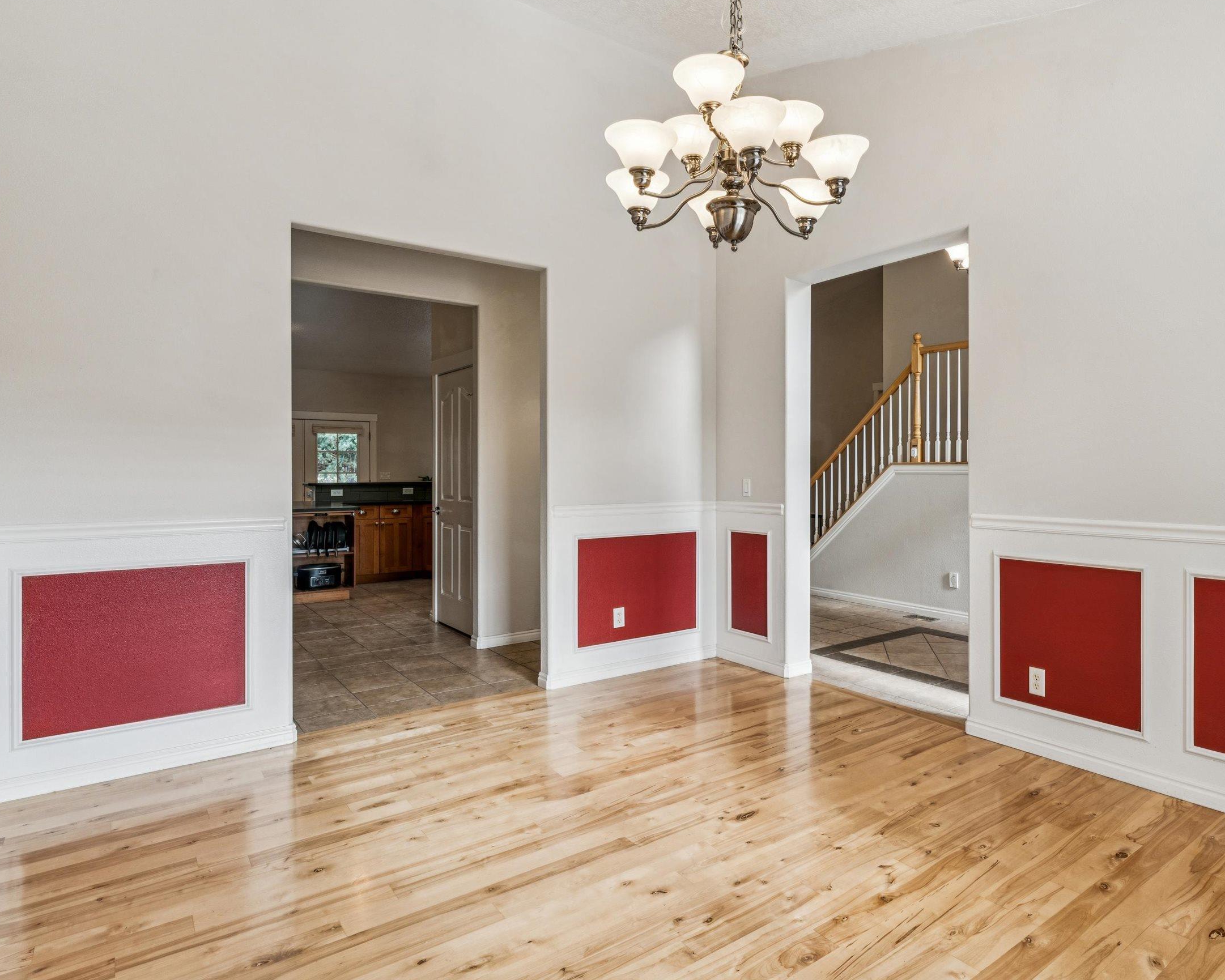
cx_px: 771
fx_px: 754
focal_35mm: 21
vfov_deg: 66.0
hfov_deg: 76.7
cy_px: 472
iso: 400
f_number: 13
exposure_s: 1/13
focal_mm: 15.6
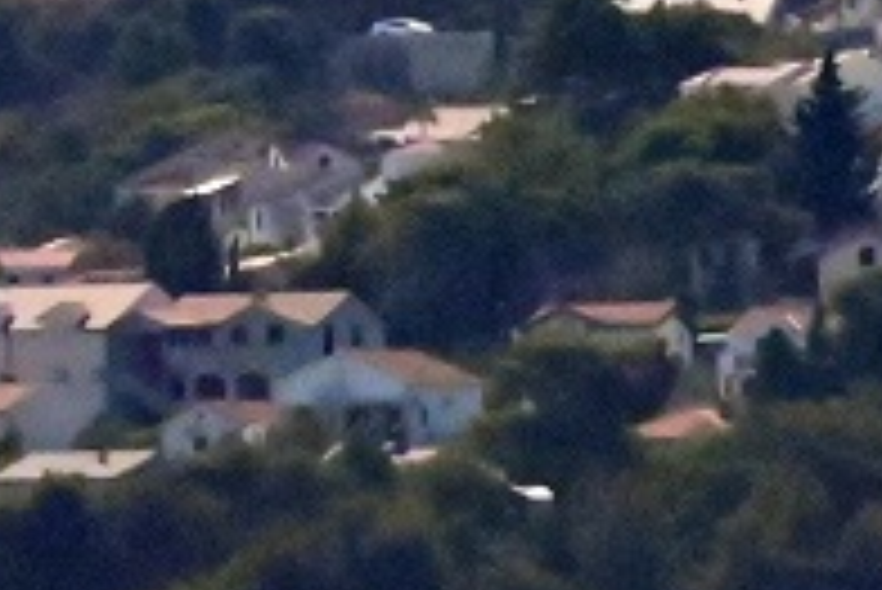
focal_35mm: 1298
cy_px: -840
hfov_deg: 1.6
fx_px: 31823
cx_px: 3164
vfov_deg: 1.1
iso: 11400
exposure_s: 1/8000
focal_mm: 170
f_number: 29
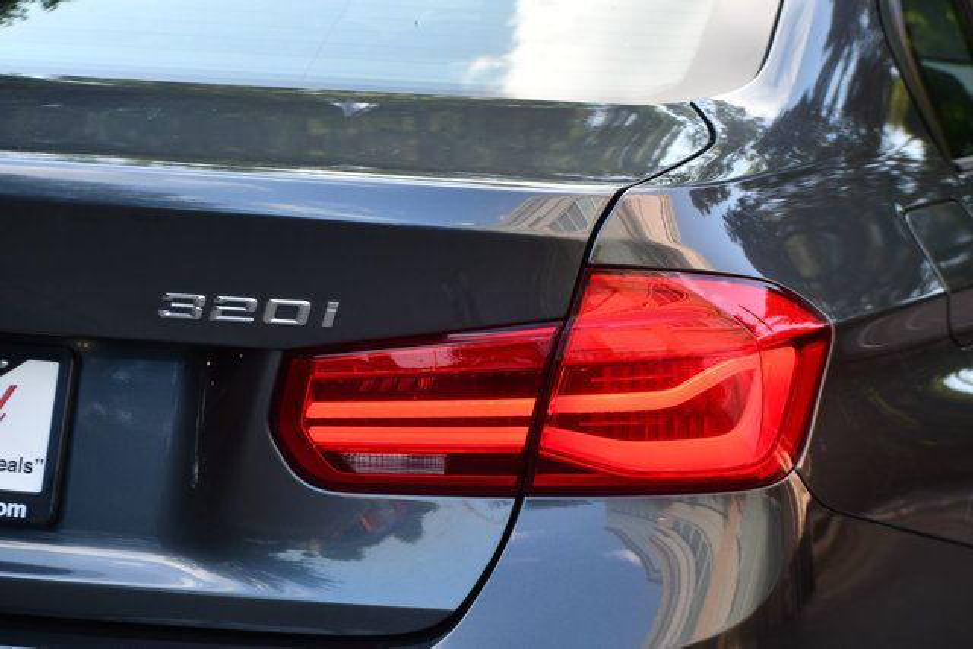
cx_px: 486
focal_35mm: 138
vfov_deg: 9.9
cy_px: 324
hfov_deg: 14.9
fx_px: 3730
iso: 360
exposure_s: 1/250
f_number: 5.6
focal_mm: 92
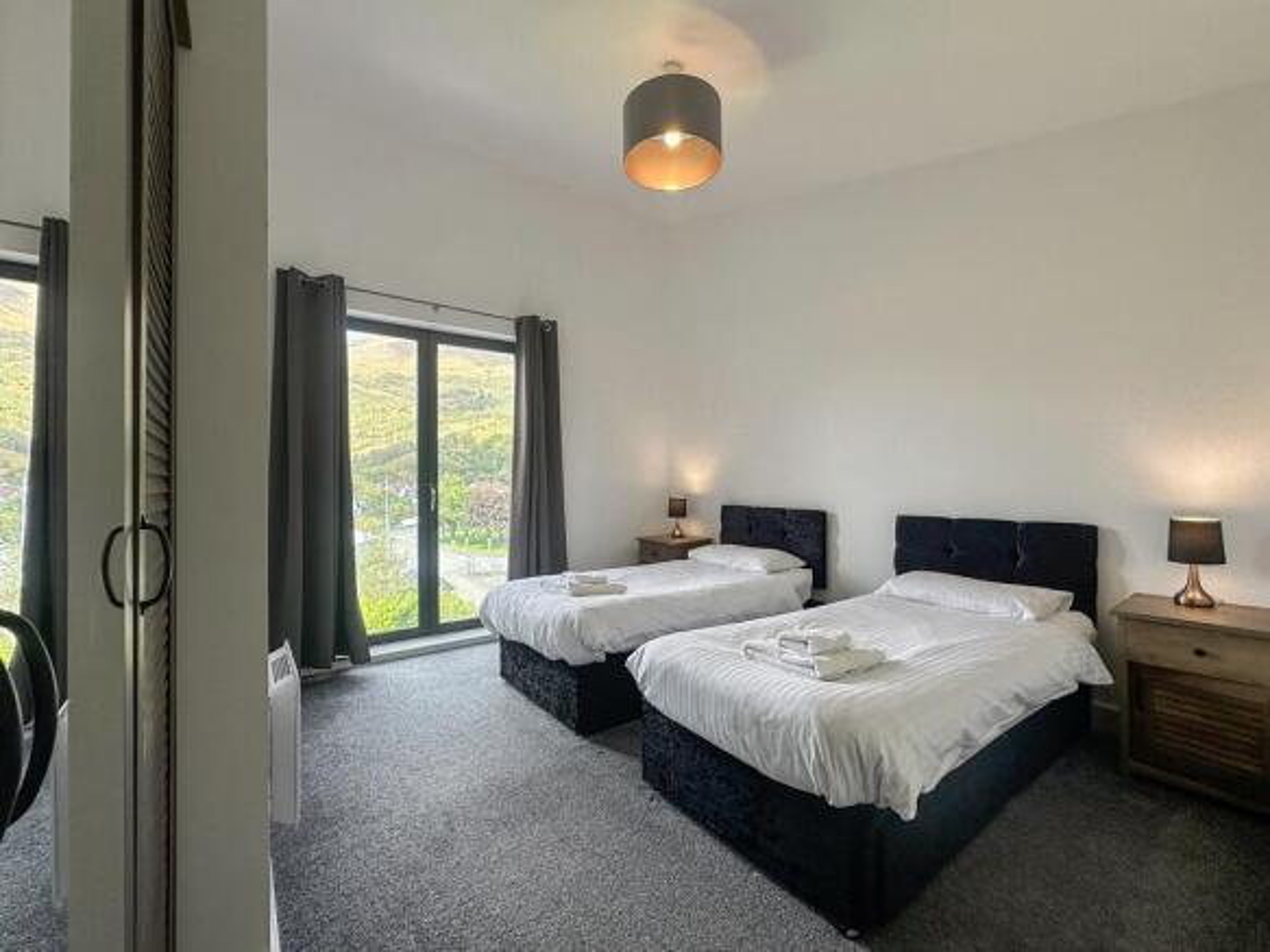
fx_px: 514
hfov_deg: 102.1
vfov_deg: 85.7
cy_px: 476
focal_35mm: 14
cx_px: 635
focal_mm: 2.22
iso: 40
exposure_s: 1/125
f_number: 2.2
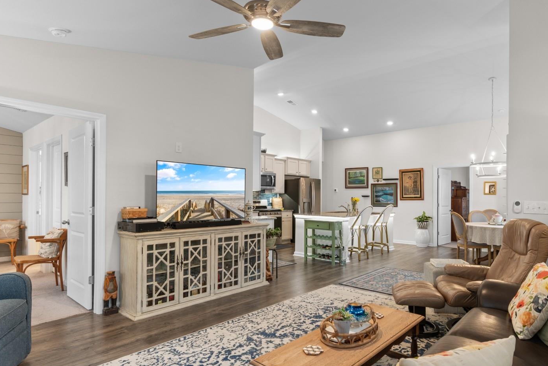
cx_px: 316
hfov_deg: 80.7
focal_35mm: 21
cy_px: 191
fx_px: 320
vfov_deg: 59.5
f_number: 4.8
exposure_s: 2
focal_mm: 12
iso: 100
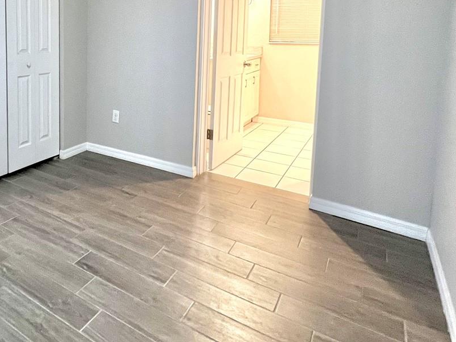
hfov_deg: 62.3
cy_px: 65
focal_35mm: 26
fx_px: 343
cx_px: 99
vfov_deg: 49.7
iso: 320
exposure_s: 1/60
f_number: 1.8
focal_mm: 1.57
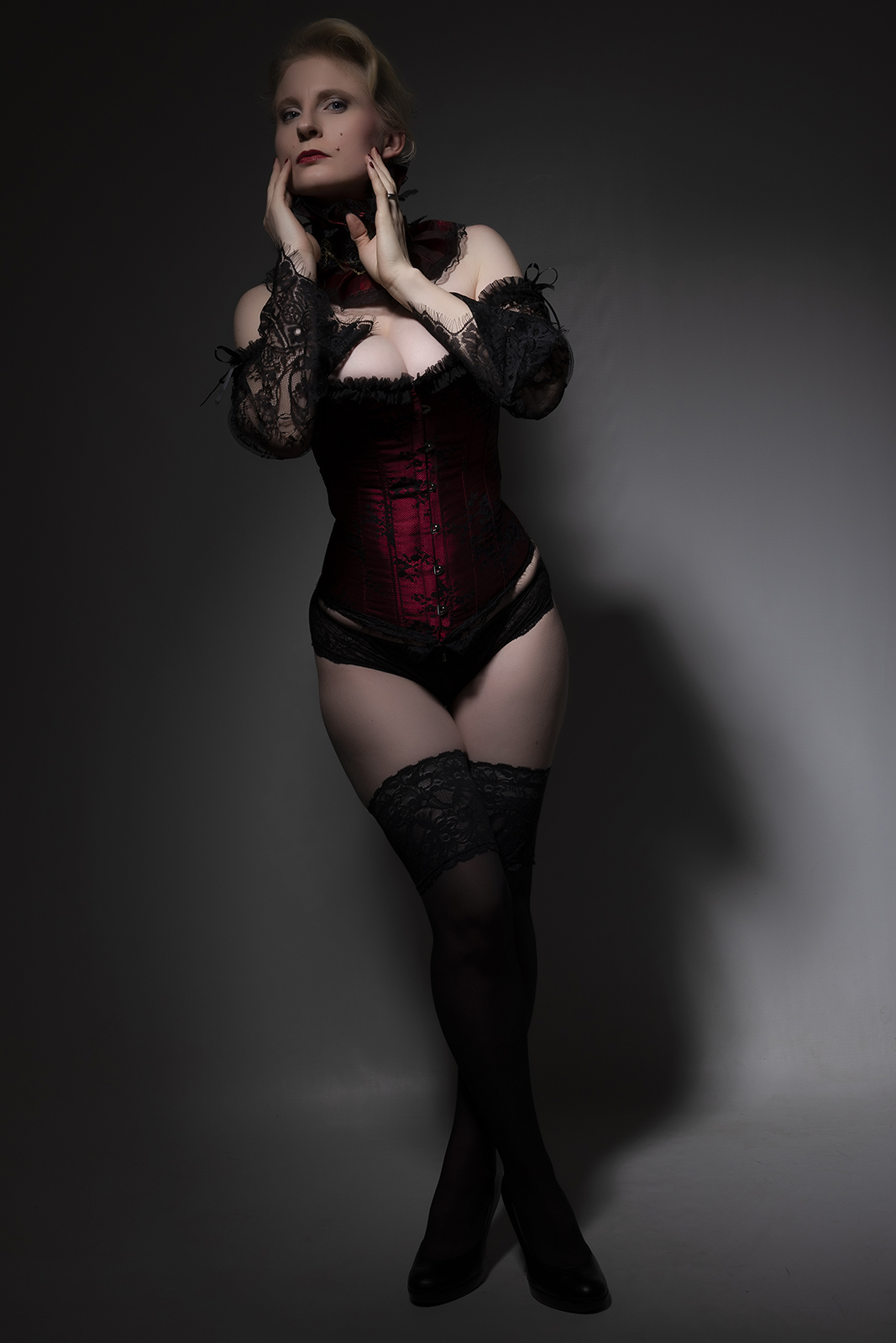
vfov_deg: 39.6
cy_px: 672
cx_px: 448
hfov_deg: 27.0
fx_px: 1866
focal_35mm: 50
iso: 100
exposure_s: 1/200
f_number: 14
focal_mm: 50
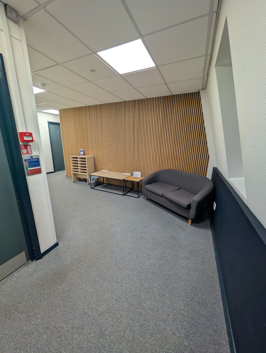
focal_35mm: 12
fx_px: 123
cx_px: 133
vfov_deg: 110.5
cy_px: 176
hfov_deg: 94.6
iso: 52
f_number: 1.7
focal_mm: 2.02
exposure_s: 1/39.3
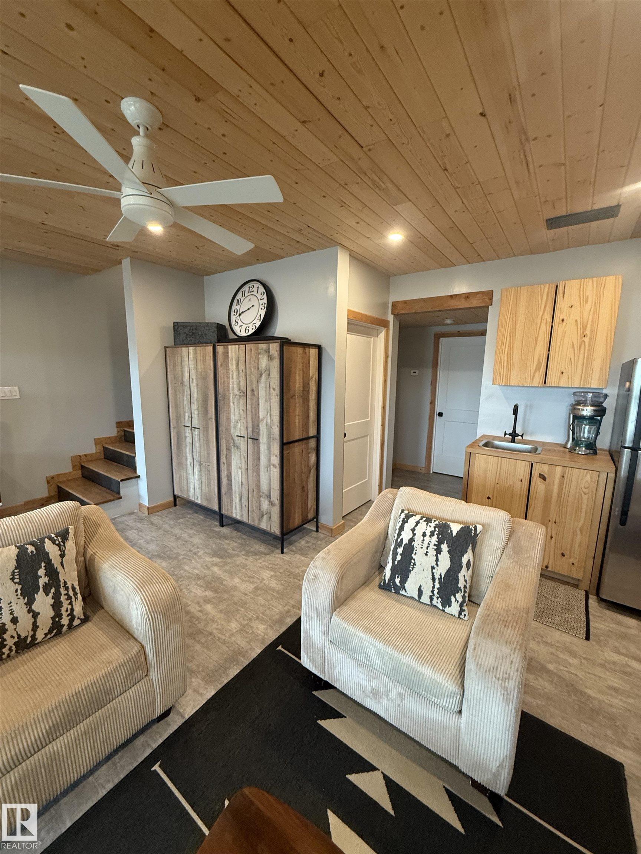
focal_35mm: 14
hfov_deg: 85.7
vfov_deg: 102.1
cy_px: 427
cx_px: 320
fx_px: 346
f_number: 2.2
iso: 320
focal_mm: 2.22
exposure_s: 1/60
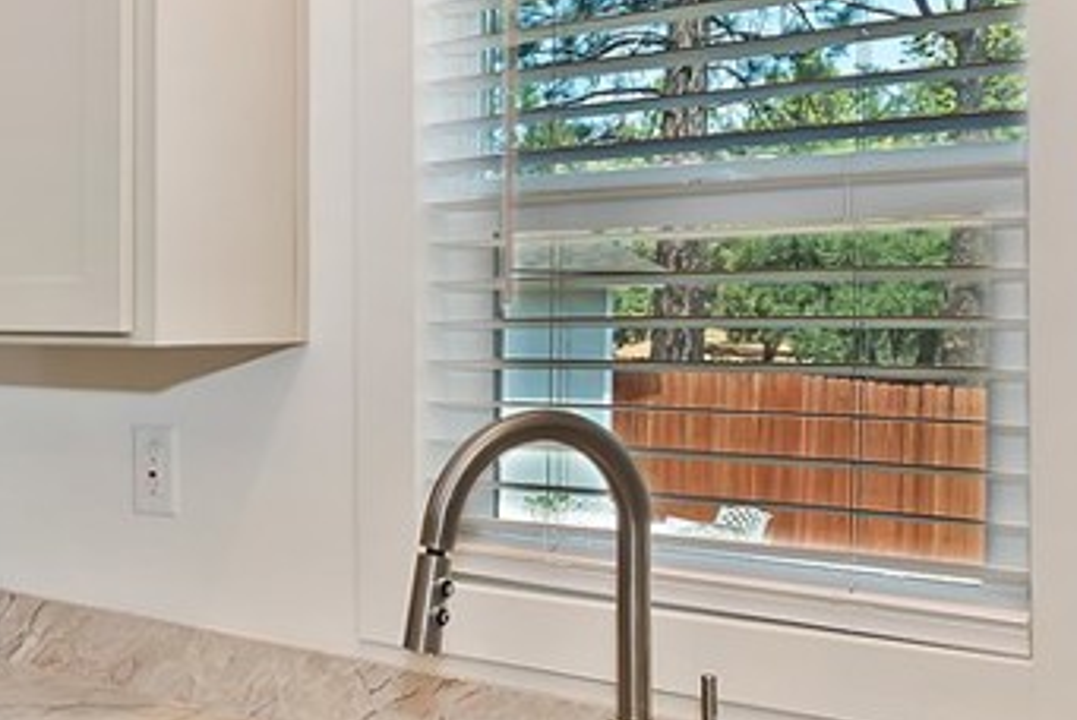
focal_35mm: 45
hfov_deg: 38.9
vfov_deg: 29.9
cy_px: 339
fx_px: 1347
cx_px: 19
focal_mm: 10
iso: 400
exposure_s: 1/30
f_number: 8
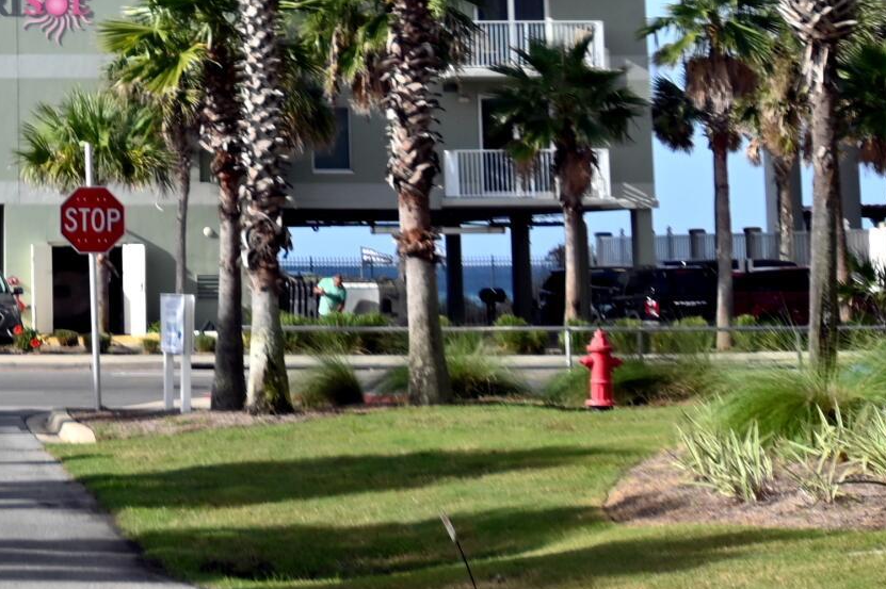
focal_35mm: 130
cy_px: -388
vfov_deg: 10.1
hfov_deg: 14.8
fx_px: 3197
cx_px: -402
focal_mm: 24
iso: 100
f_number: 6.3
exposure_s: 1/320
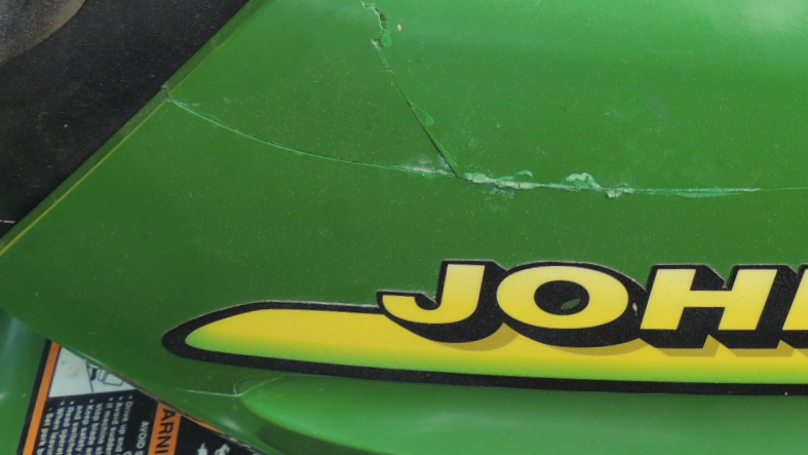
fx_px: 1329
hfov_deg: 31.5
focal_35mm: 62
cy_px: -63
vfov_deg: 18.6
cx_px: 787
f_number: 3.1
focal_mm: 4.9
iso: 100
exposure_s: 1/160
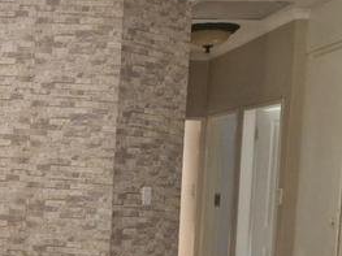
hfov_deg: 24.7
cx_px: -85
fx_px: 691
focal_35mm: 70
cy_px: 204
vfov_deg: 20.8
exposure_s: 1/50
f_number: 1.8
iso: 640
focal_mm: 5.54
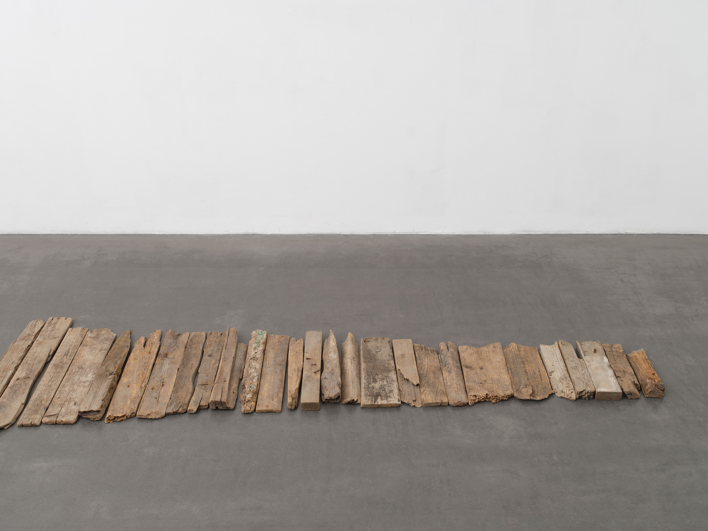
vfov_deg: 32.1
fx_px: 921
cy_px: 306
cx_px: 307
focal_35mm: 45
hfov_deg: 42.0
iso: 100
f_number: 11
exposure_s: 1/125
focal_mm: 47.9
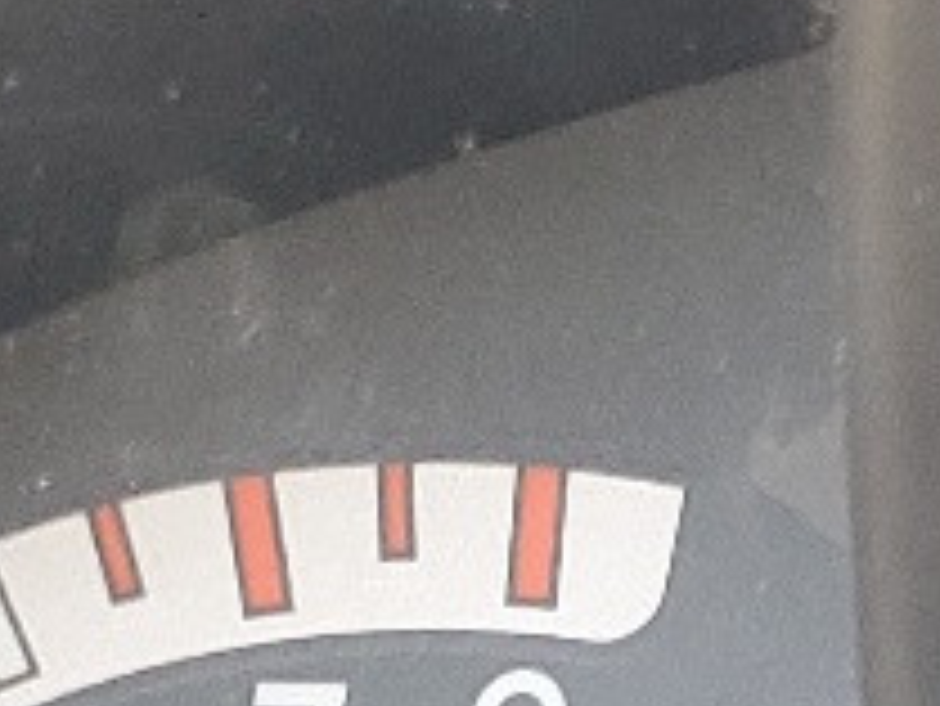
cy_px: 1403
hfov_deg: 8.6
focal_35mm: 199
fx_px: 5407
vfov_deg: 7.2
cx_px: 2609
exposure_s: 1/60.2
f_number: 1.5
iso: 94
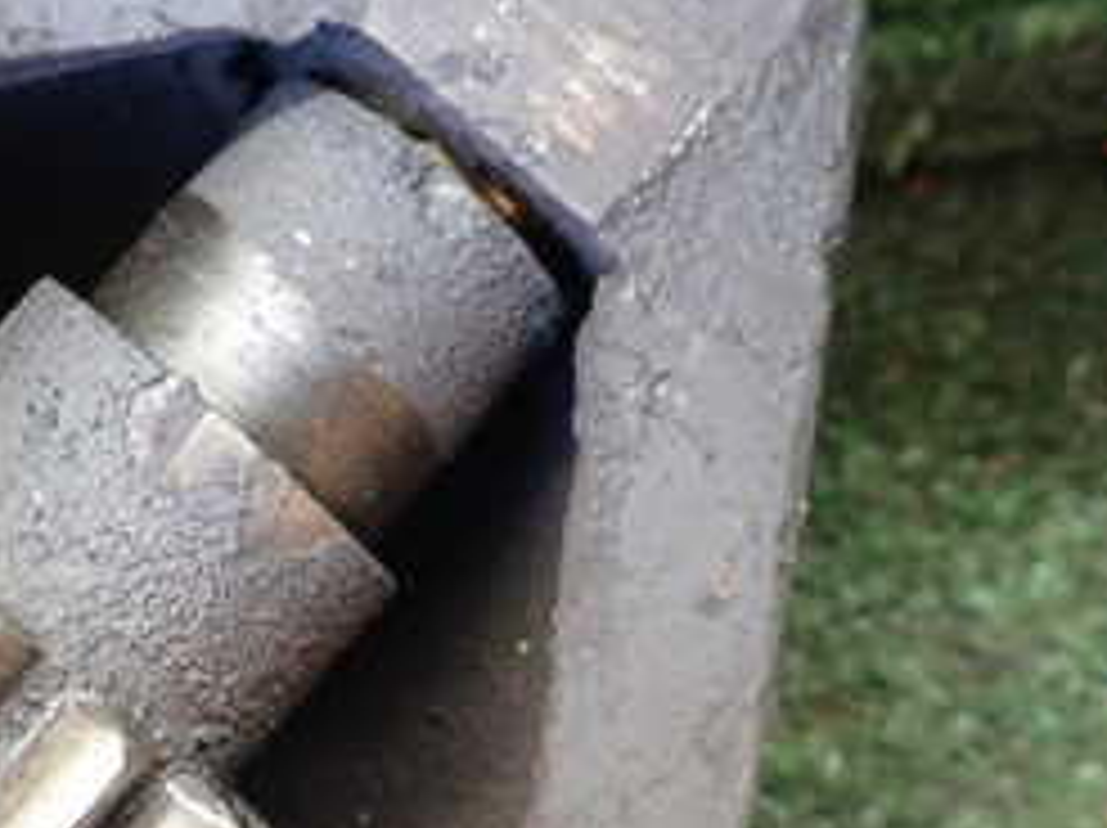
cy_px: 387
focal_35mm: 61
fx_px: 1949
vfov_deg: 24.0
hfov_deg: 30.5
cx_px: 148
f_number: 2
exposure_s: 1/30
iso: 500
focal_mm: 4.5
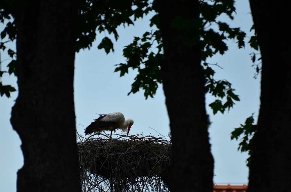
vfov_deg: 3.0
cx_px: 146
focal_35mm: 450
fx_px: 3629
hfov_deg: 4.6
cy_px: 96
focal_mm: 300
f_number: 5.6
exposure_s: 1/8000
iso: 900
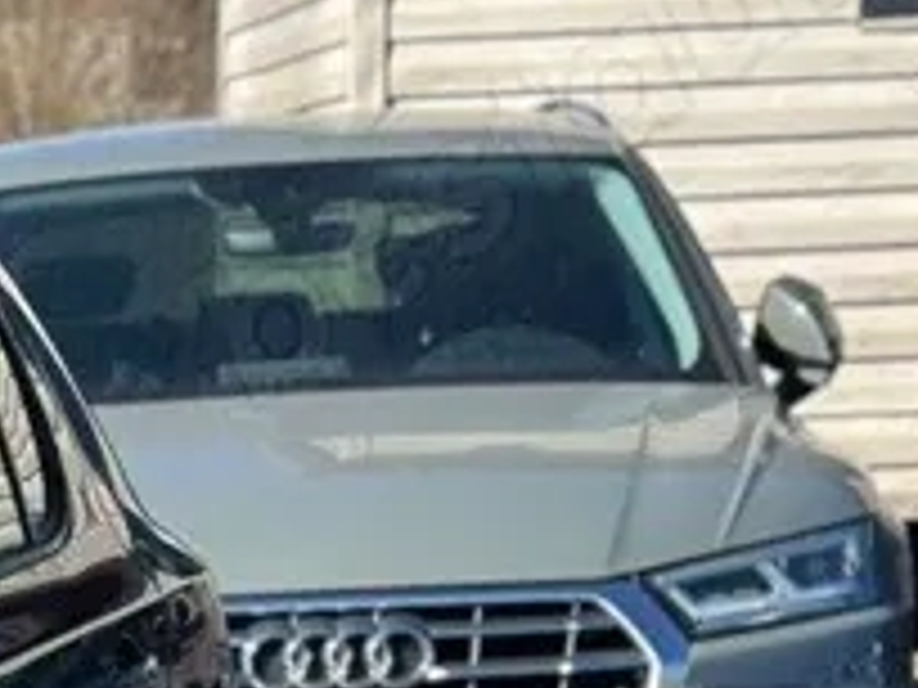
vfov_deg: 6.2
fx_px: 6232
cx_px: -1138
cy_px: 1255
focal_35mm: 235
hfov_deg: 7.9
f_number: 1.78
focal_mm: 6.86
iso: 80
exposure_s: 1/3367
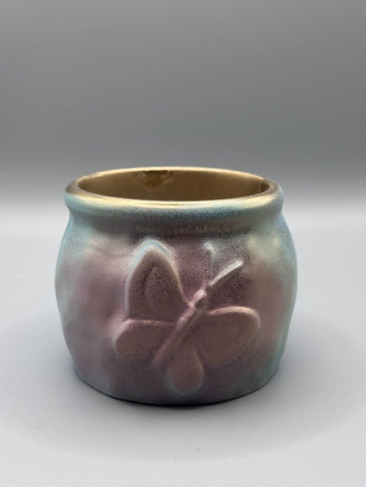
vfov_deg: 39.7
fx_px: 677
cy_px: 244
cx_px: 183
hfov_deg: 30.3
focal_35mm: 48
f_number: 1.78
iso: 64
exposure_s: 1/171
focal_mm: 6.86
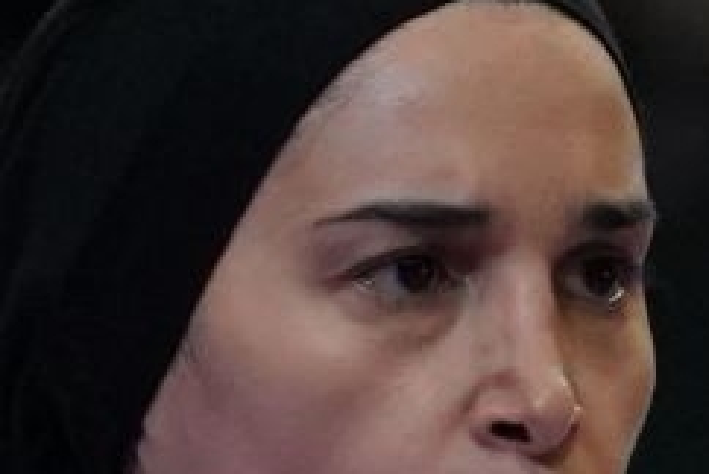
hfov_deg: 1.3
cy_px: 1229
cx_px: 1137
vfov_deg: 0.9
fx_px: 31352
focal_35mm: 1590
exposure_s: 1/1000
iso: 3200
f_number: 2.8
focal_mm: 143
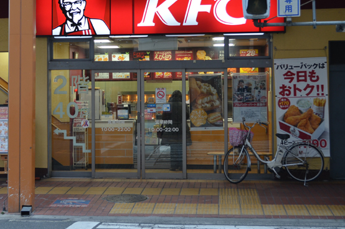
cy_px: 89
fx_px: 657
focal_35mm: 69
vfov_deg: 19.7
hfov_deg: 29.3
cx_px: 121
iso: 450
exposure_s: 1/60
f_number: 5
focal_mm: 35
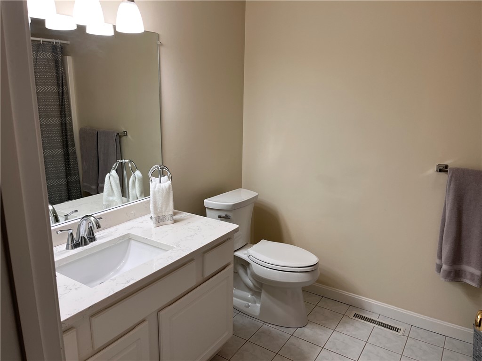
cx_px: 241
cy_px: 180
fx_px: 362
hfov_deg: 67.3
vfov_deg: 53.1
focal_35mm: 26
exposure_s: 1/120
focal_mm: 5.1
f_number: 1.6
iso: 64
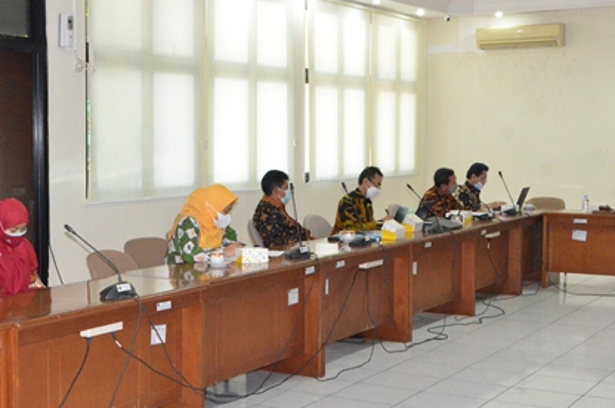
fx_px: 1023
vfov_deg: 22.5
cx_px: 155
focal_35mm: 60
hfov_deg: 32.8
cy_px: 180
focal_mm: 26
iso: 6400
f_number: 8
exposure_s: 1/60
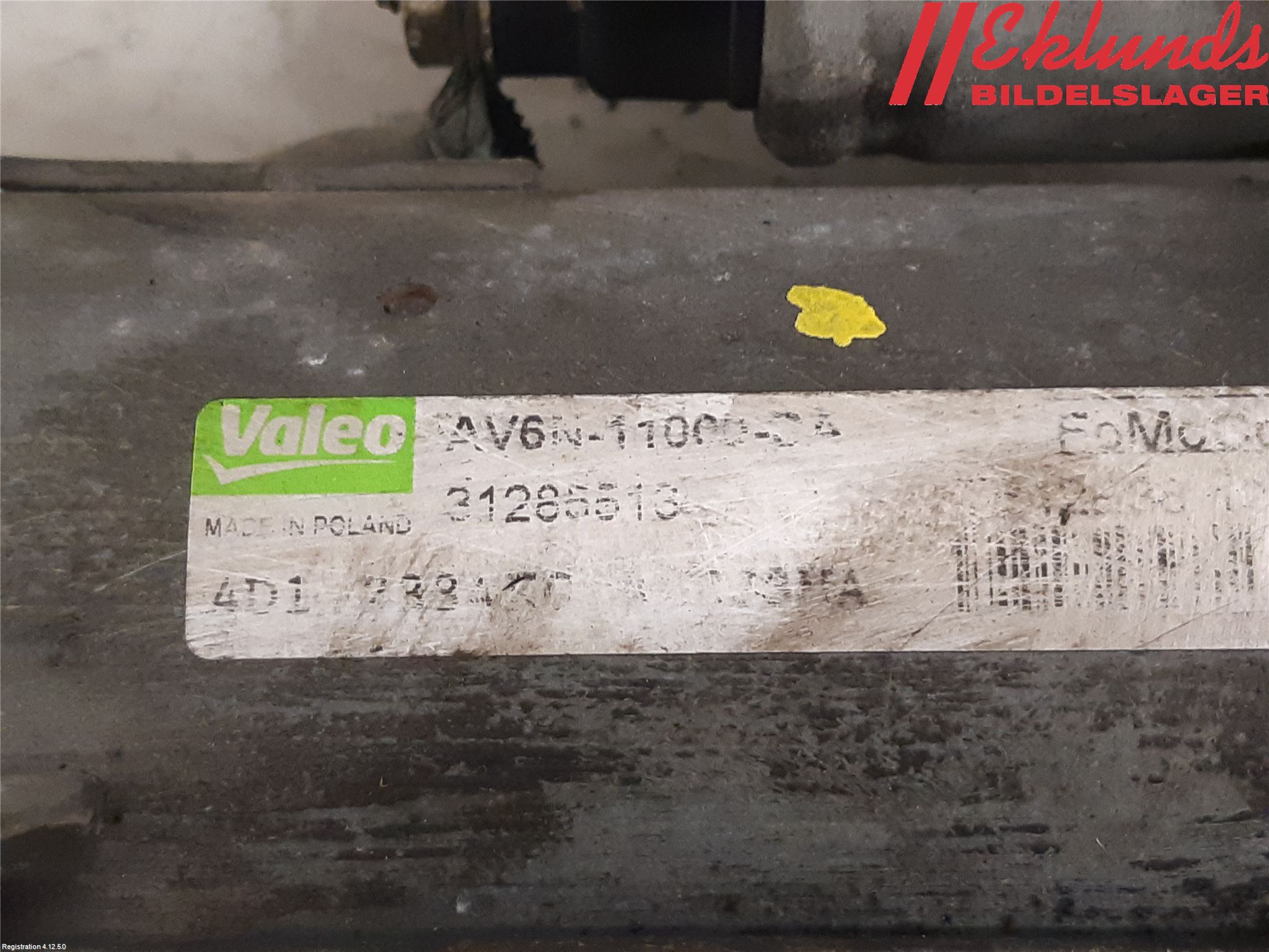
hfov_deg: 67.3
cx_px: 634
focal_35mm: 26
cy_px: 476
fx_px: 953
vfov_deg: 53.1
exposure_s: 1/33
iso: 250
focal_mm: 3.93
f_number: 1.7
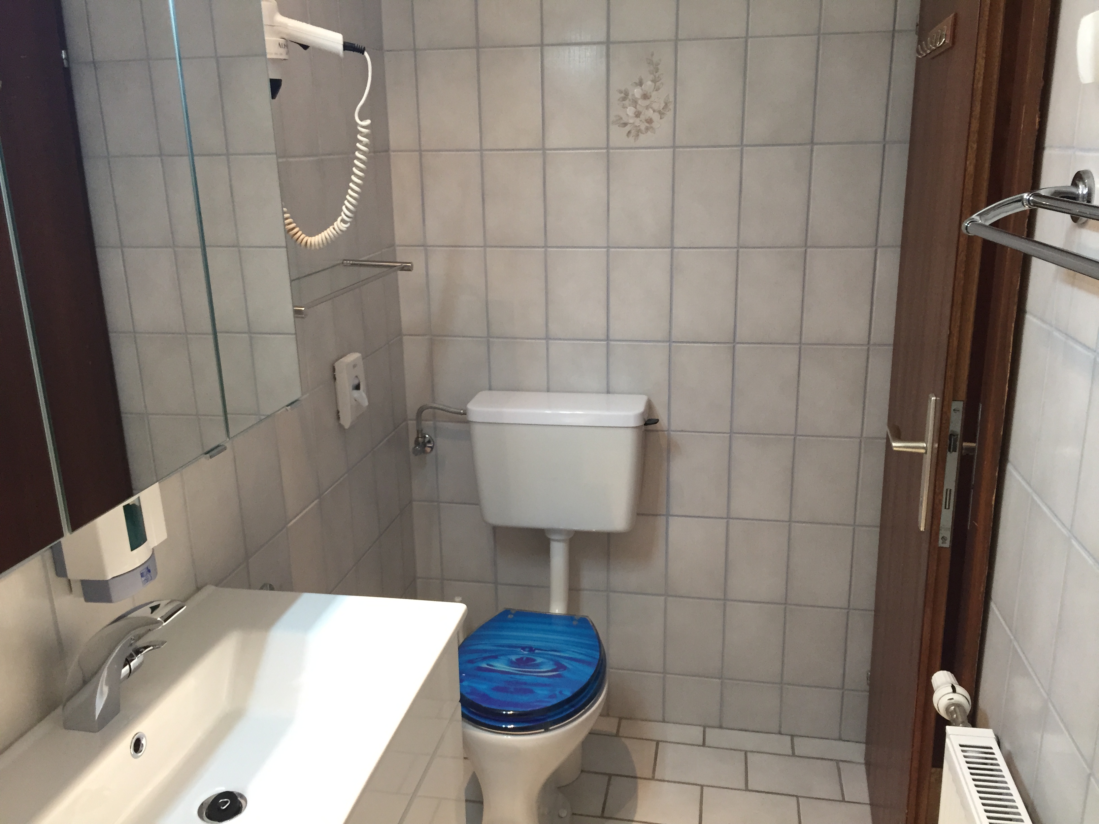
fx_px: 921
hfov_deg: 61.7
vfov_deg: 48.2
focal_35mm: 29
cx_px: 550
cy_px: 412
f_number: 2.2
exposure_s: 1/33
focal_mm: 4.15
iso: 160
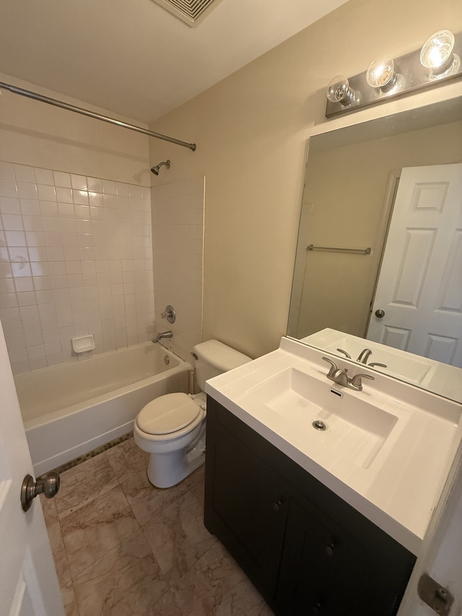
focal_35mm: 14
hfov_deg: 85.7
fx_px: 249
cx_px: 231
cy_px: 308
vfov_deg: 102.1
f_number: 2.2
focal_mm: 2.22
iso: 320
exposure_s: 1/60
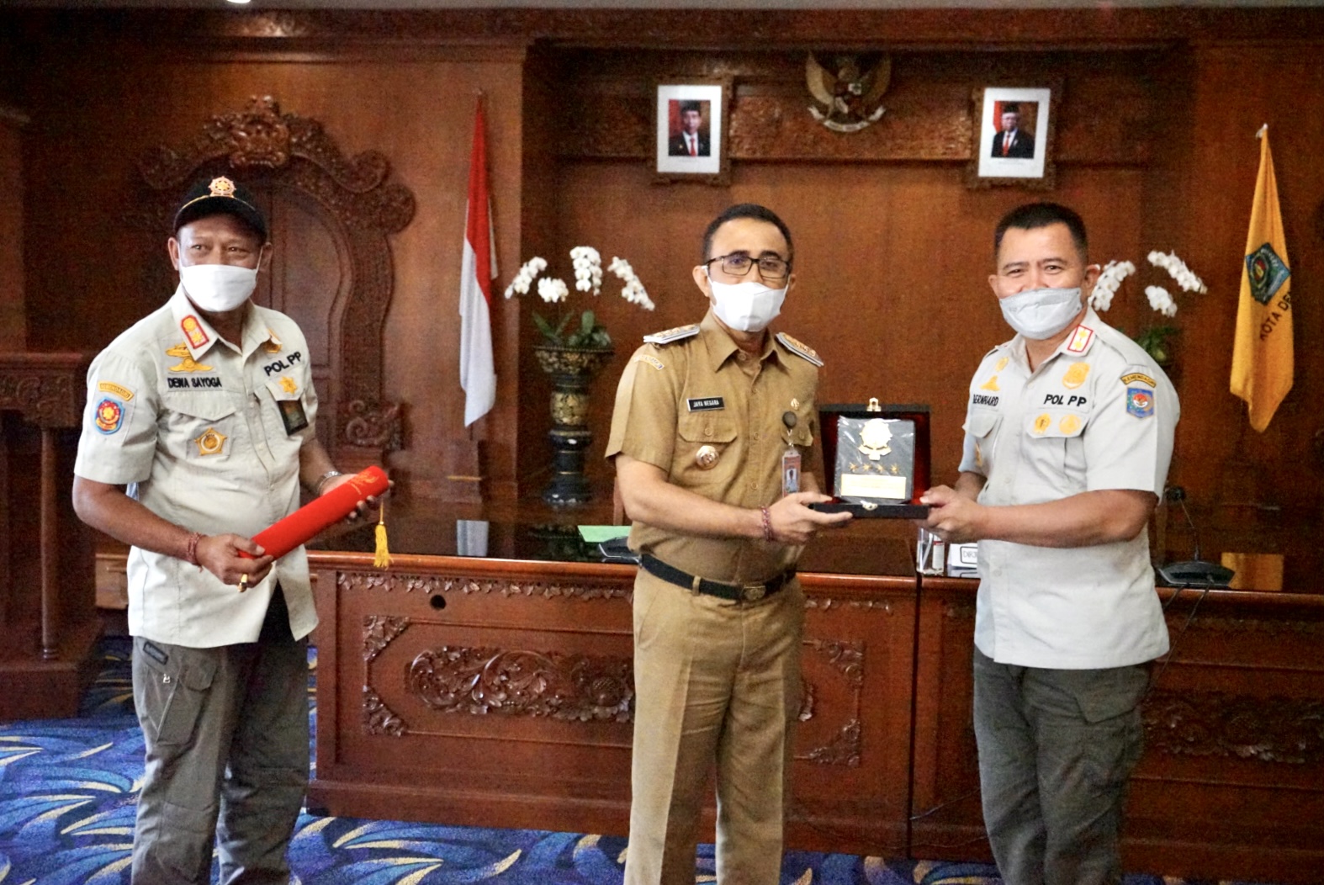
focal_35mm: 36
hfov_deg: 53.1
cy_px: 442
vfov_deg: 36.9
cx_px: 662
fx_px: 1325
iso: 20000
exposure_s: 1/320
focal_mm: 36
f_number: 4
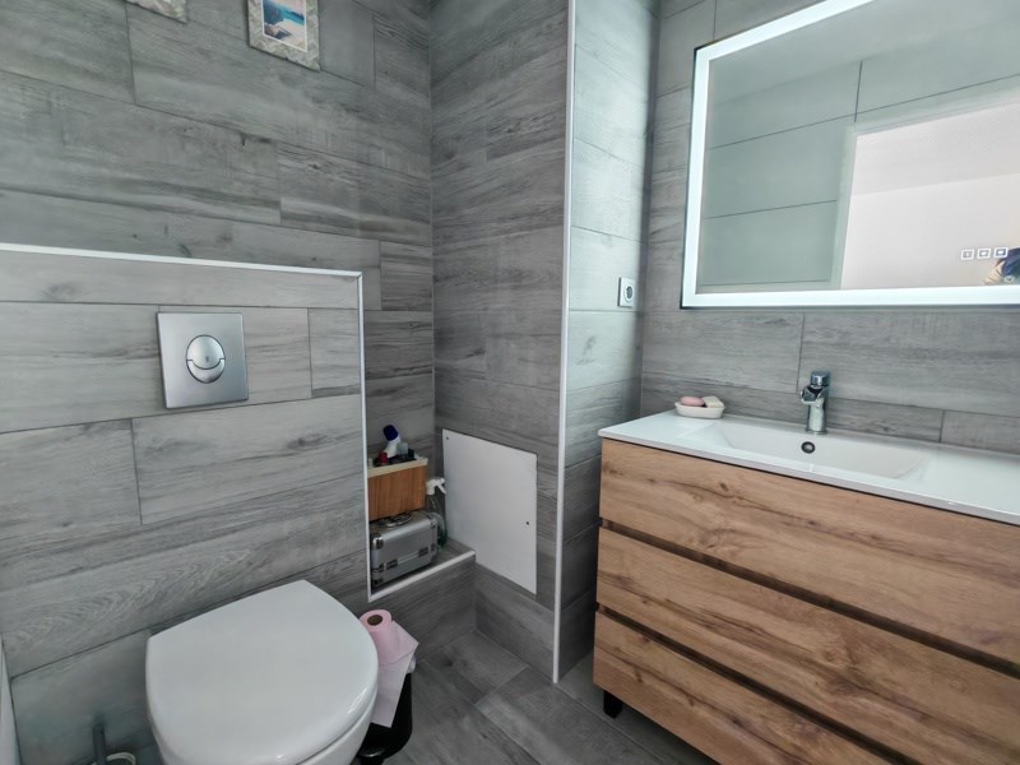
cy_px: 382
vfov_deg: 78.1
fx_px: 471
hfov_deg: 94.5
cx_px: 510
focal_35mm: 16
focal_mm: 1.96
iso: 250
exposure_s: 1/32
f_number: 2.2
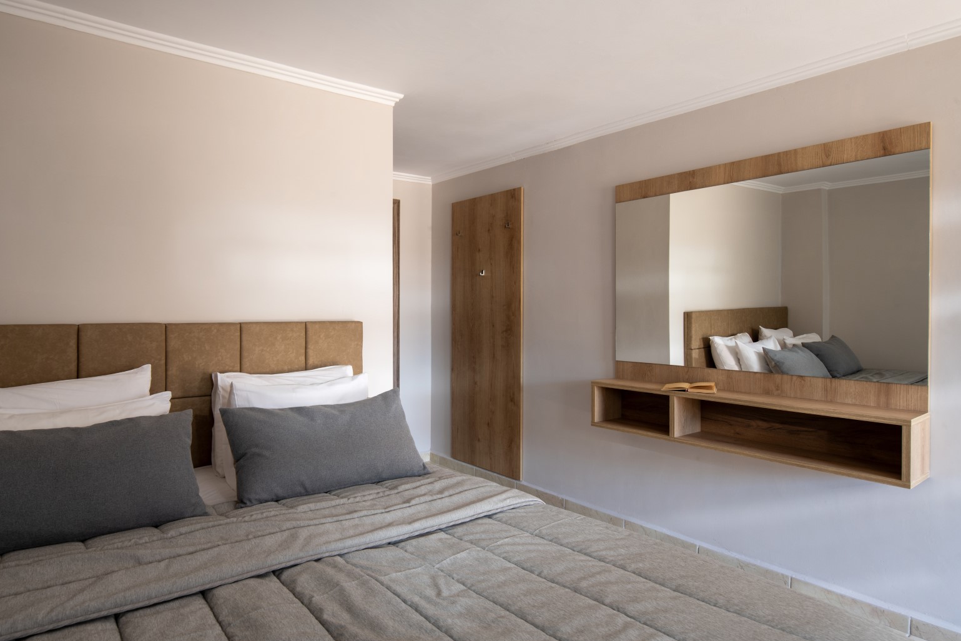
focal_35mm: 20
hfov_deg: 84.0
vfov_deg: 61.9
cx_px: 481
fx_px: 534
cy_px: 327
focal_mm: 19
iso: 100
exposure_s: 1/2.5
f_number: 11
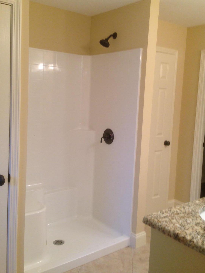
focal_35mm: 37
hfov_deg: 38.7
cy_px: 122
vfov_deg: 50.0
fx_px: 292
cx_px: 104
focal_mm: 4.12
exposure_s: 1/20
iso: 64
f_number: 2.4
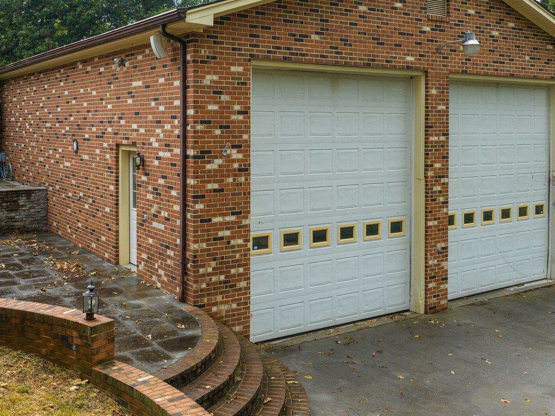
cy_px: 123
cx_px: 227
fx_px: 625
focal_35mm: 39
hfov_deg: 47.6
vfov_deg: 36.3
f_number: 4
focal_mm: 12.29
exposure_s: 1/200
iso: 100
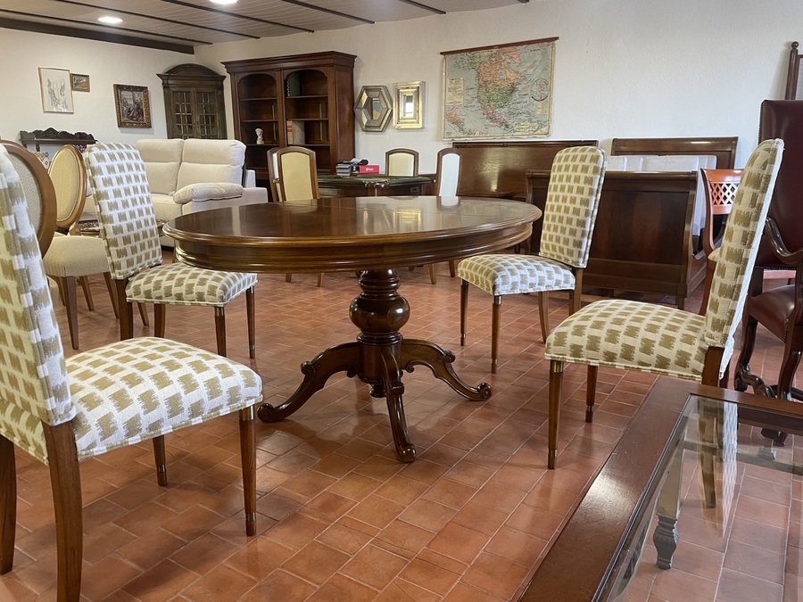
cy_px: 301
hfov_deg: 67.3
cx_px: 402
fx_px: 603
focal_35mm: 26
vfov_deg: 53.1
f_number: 1.6
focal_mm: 4.2
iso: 100
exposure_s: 1/50
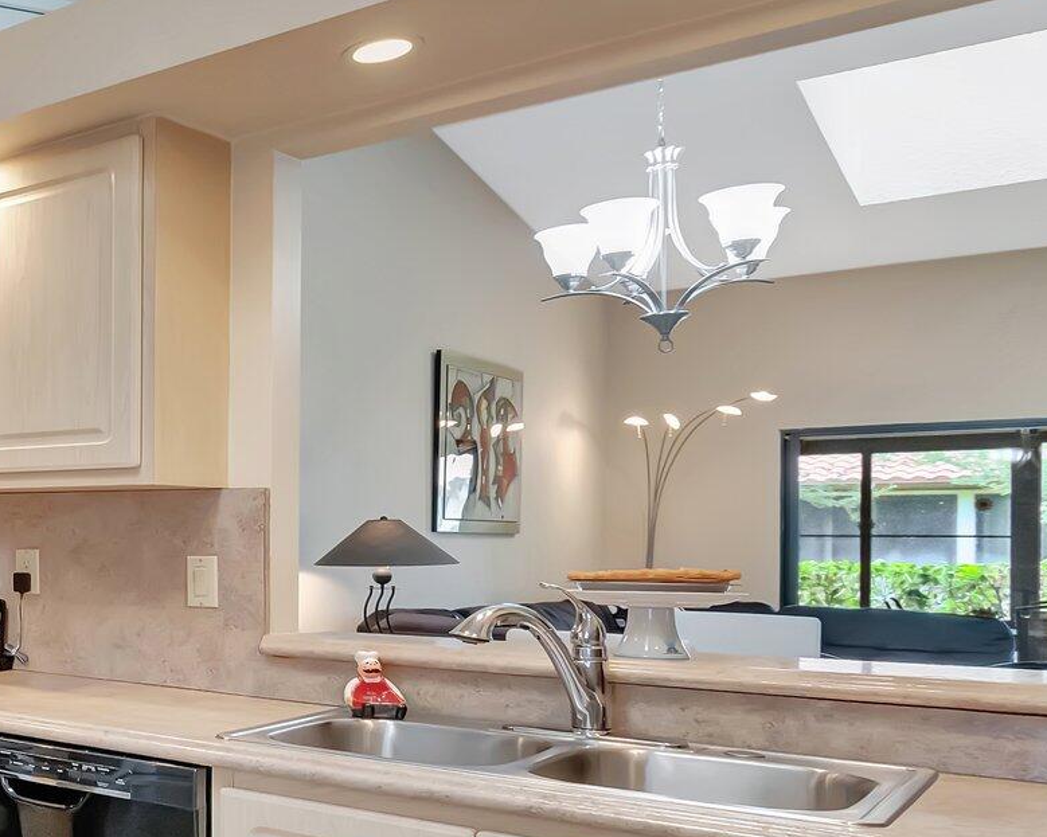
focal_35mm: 37
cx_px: -313
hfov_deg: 34.6
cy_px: 541
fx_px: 1146
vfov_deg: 39.8
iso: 2500
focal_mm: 10
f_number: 8
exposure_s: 1/15
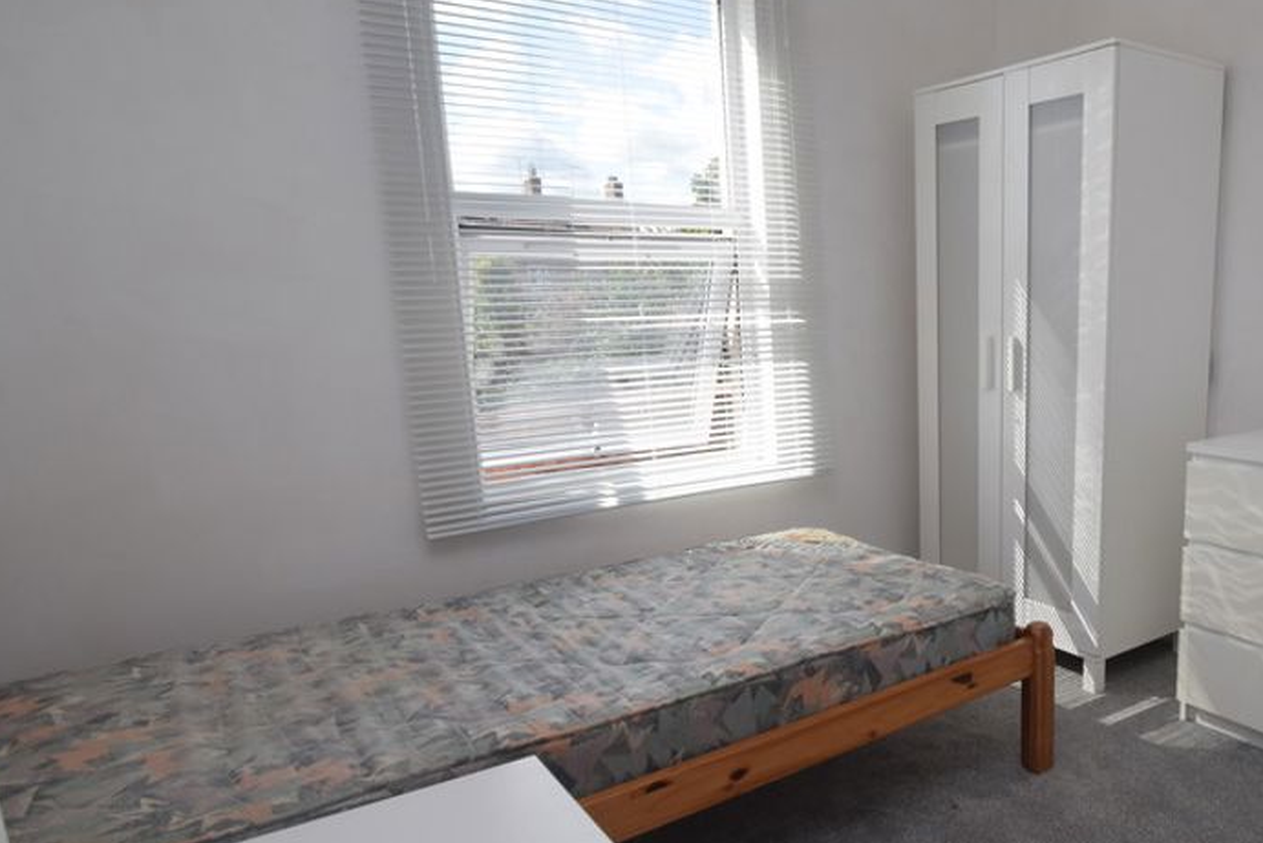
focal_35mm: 25
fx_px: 877
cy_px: 475
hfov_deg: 67.9
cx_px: 915
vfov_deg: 51.2
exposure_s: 1/250
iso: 280
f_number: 8
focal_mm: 10
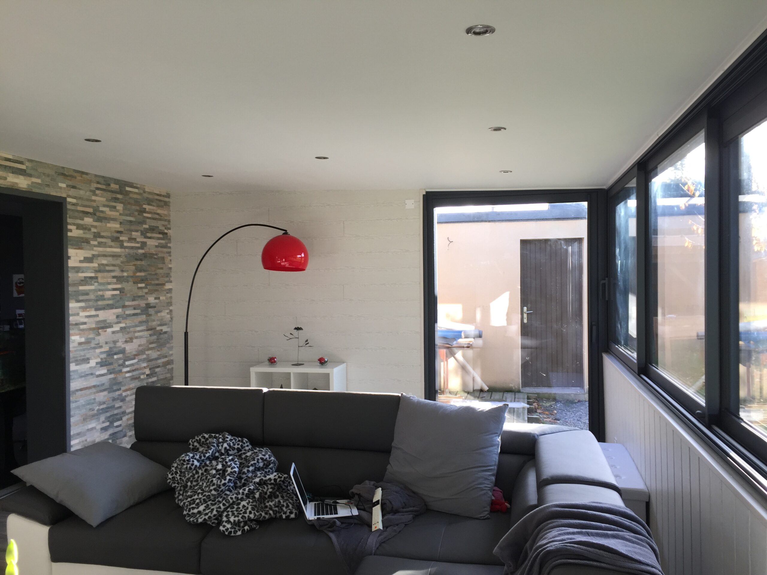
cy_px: 288
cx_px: 384
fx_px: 643
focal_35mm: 29
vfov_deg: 48.2
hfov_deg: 61.7
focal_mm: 4.15
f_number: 2.2
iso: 40
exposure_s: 1/100
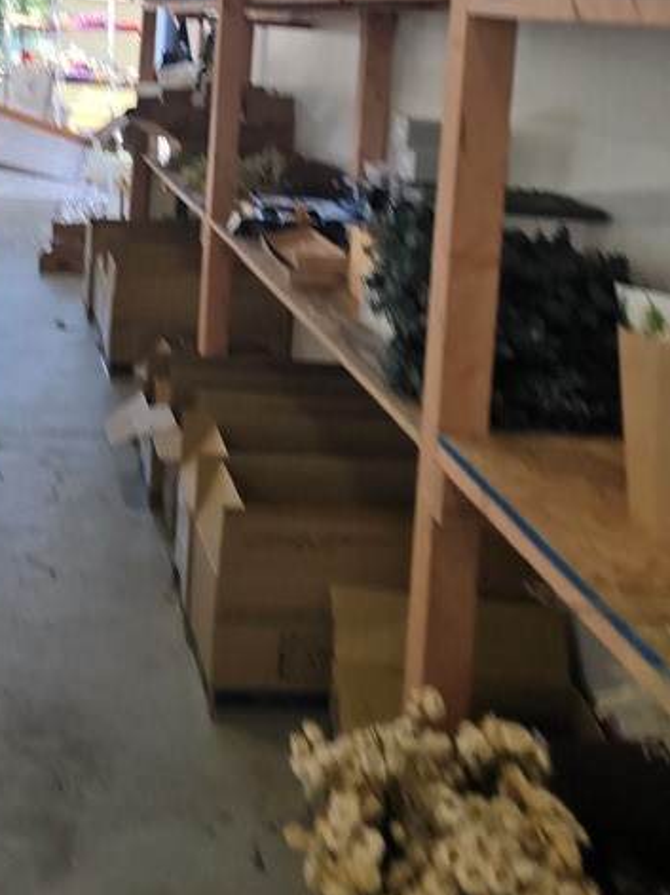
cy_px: 91
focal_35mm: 50
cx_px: 156
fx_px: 1291
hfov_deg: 28.6
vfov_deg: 35.9
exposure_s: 1/180
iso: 64
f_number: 1.7
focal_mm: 6.3
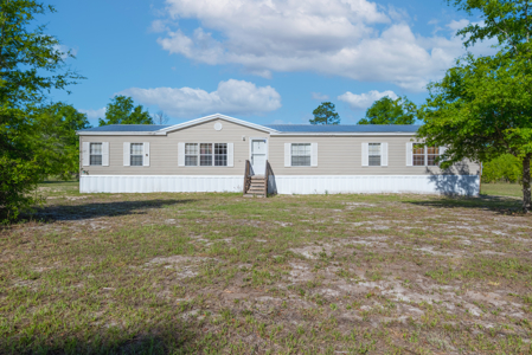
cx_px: 266
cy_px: 178
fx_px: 333
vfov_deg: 56.2
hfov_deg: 77.3
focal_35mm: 22
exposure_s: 1/8000
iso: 400
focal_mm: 22.5
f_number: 8
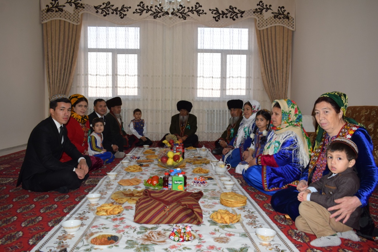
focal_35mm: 30
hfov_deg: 61.9
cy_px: 126
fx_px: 315
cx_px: 189
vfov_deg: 43.6
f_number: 5.6
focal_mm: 20
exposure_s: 1/125
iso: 800
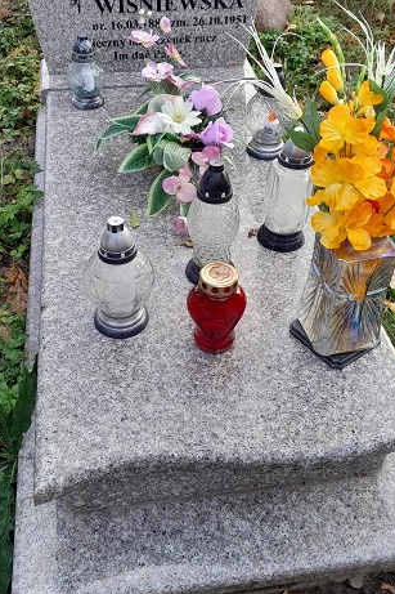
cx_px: 181
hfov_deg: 34.2
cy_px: 246
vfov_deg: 49.3
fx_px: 642
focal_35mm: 39
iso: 40
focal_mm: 4
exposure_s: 1/100
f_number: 1.8
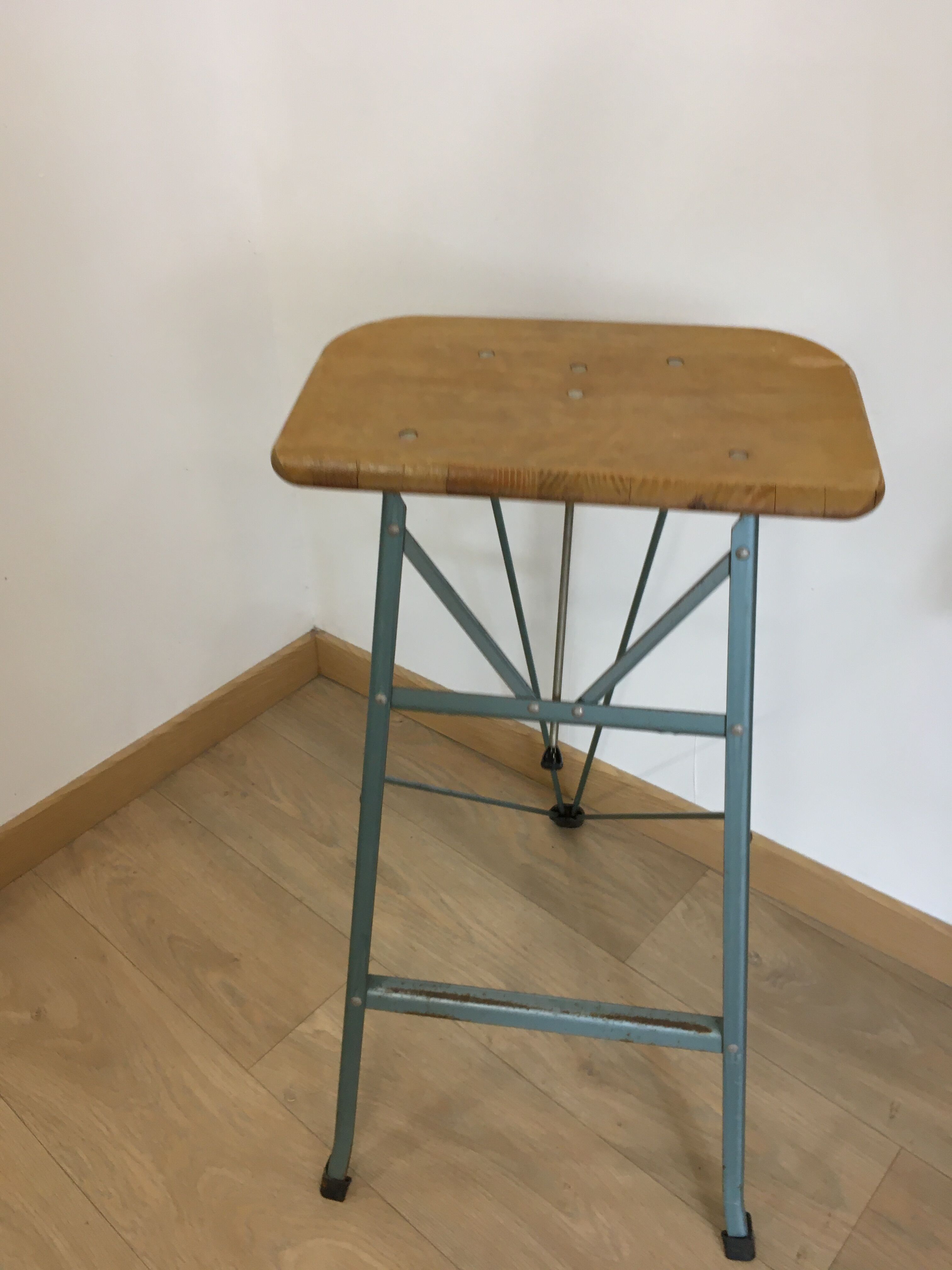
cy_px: 635
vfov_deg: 61.7
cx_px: 476
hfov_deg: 48.2
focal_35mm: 29
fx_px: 1063
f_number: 2.2
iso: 100
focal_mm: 4.15
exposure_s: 1/33
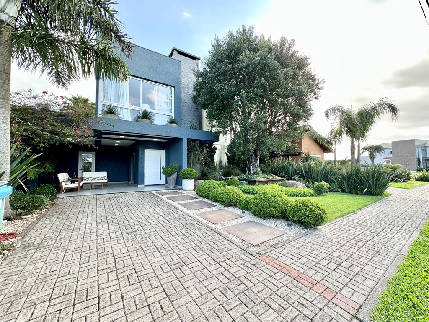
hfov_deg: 102.1
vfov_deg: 85.7
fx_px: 174
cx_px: 214
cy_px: 161
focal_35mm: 14
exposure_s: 1/120
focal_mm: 2.22
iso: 40
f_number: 2.2
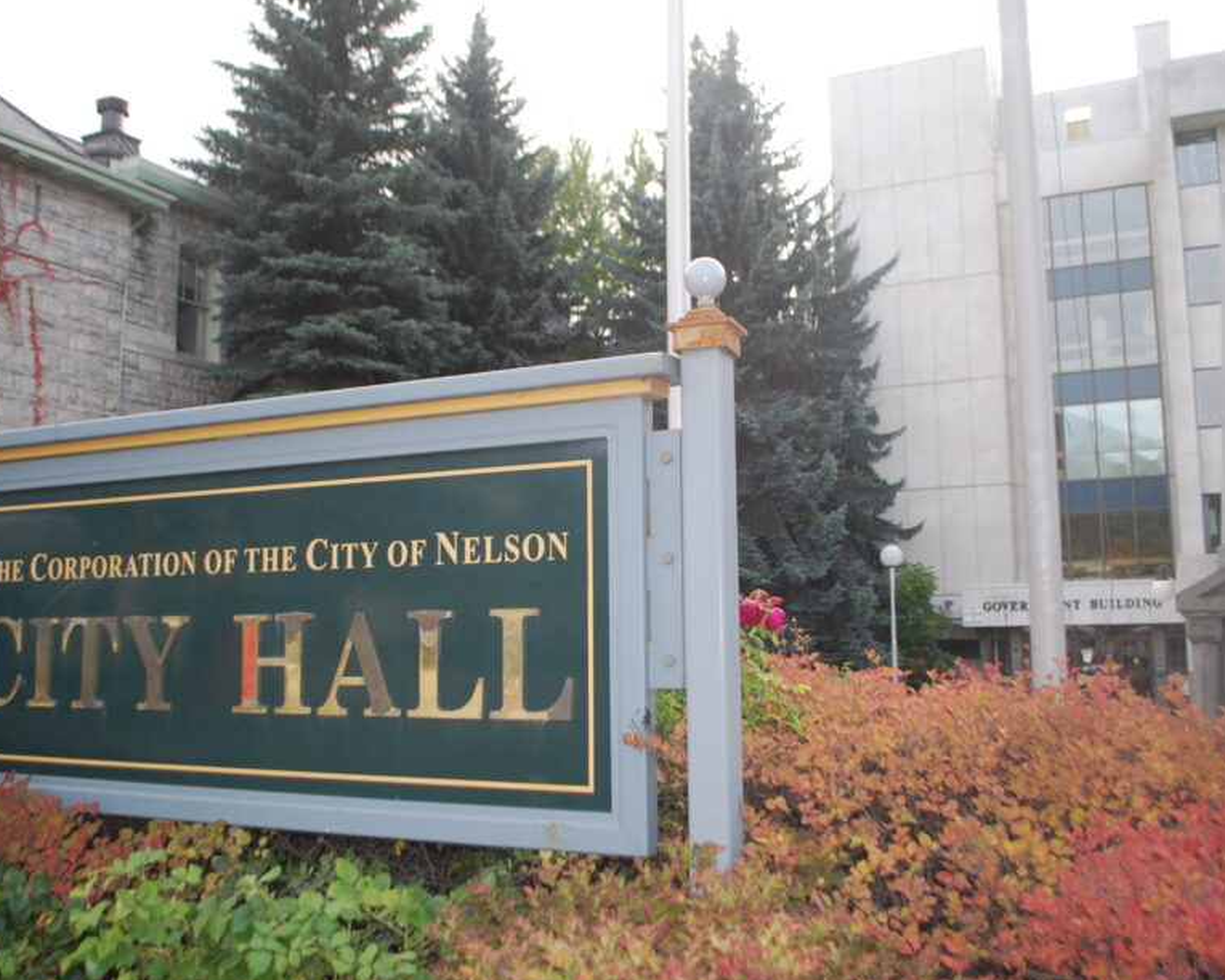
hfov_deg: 52.8
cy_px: 447
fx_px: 1233
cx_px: 593
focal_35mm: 34
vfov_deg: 43.3
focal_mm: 18
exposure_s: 1/125
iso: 180
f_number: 3.5
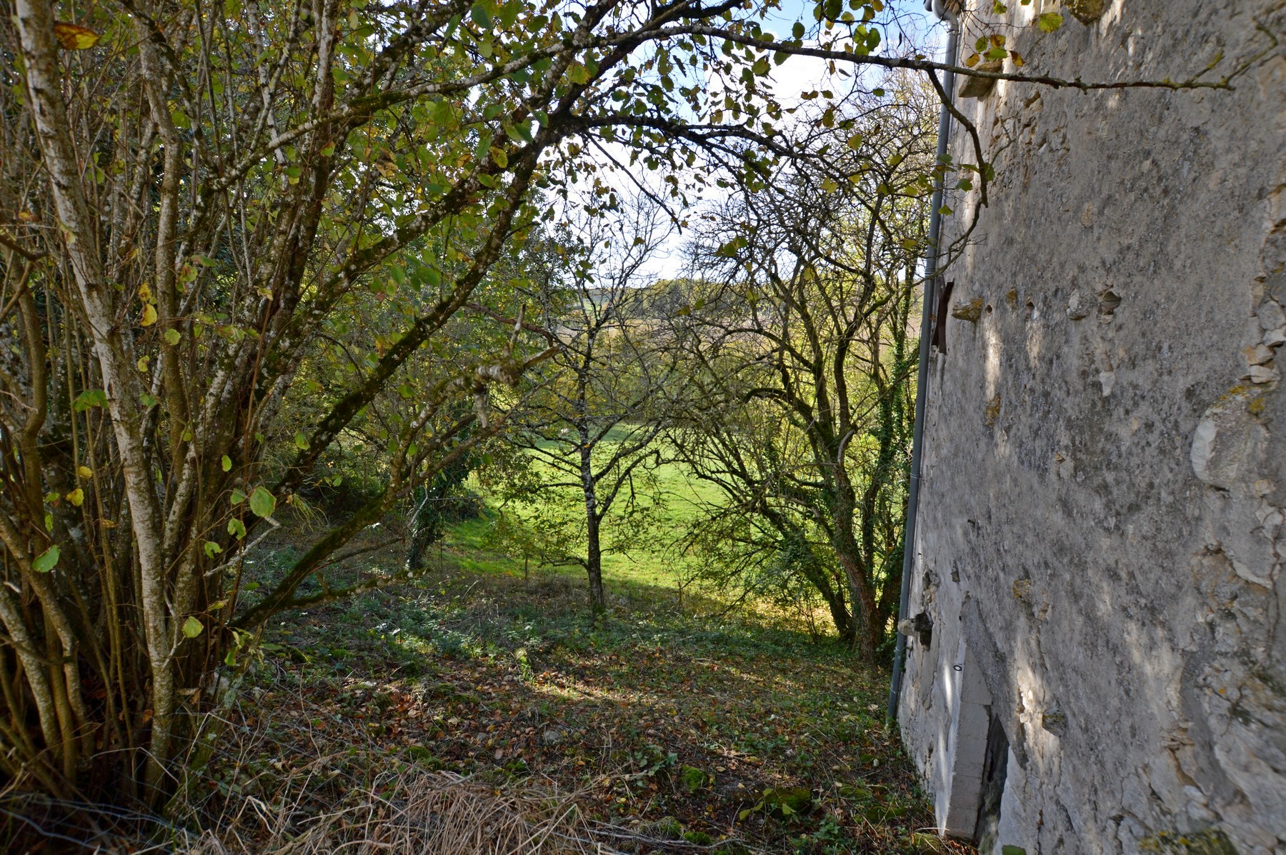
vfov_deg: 77.2
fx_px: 535
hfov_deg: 100.4
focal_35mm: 15
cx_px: 643
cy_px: 428
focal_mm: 10
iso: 125
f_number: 5.6
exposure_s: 1/125
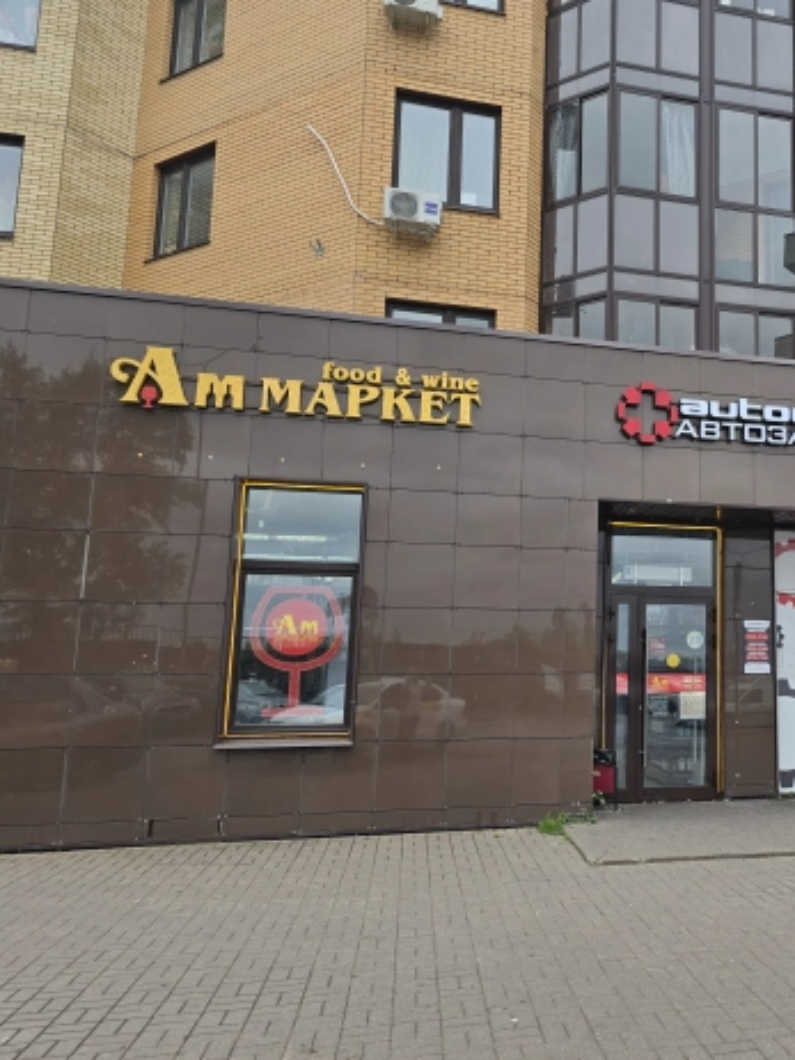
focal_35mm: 31
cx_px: 669
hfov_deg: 42.7
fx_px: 950
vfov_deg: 58.4
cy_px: 527
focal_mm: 6.3
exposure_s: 1/259
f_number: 1.7
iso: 12
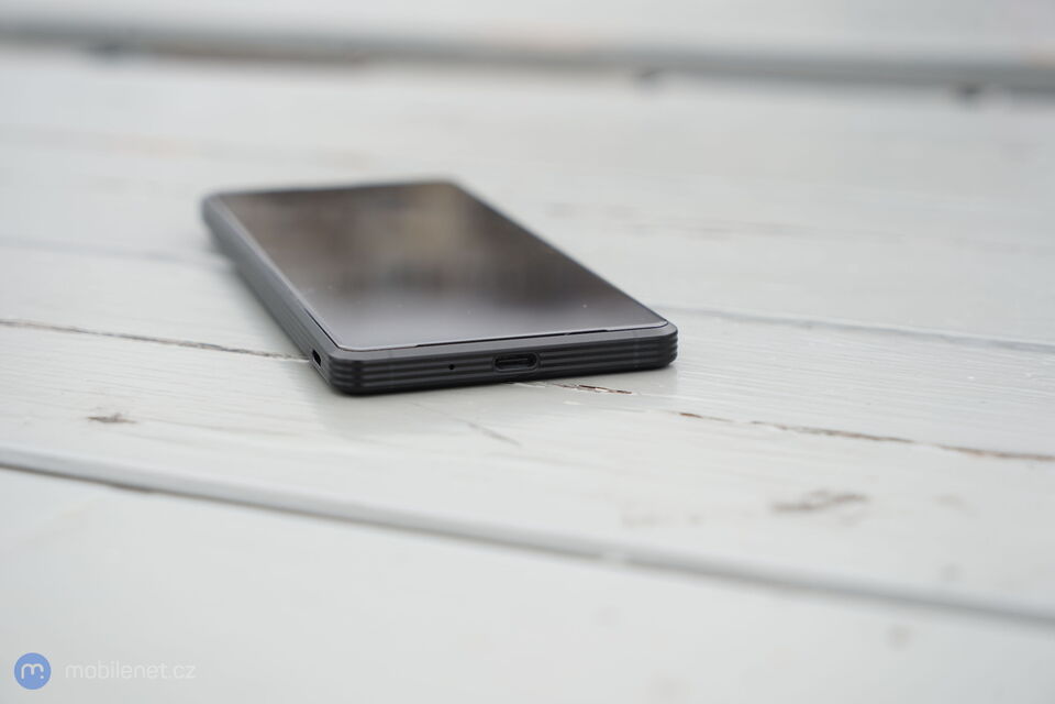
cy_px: 352
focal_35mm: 70
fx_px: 2051
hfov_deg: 28.8
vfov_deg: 19.5
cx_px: 528
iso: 250
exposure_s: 1/125
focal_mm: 70
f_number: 5.6
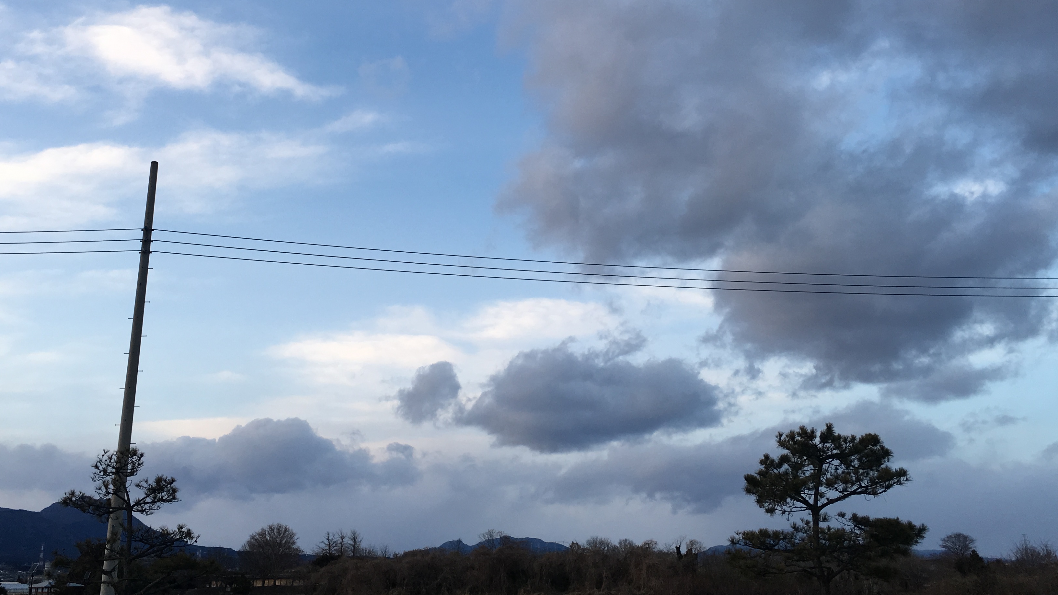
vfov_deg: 30.2
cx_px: 494
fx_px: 1094
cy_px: 194
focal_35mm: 39
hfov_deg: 51.6
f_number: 2.2
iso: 25
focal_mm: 4.15
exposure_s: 1/151
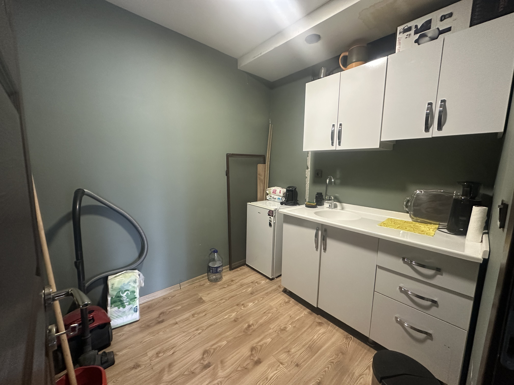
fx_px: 208
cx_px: 257
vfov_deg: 85.7
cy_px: 192
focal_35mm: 14
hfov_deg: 102.1
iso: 500
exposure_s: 1/50
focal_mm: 2.22
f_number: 2.2
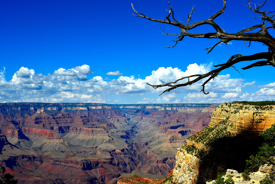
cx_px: 138
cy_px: 92
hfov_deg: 48.5
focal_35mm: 40
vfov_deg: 33.4
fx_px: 306
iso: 100
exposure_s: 1/250
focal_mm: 40
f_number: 11
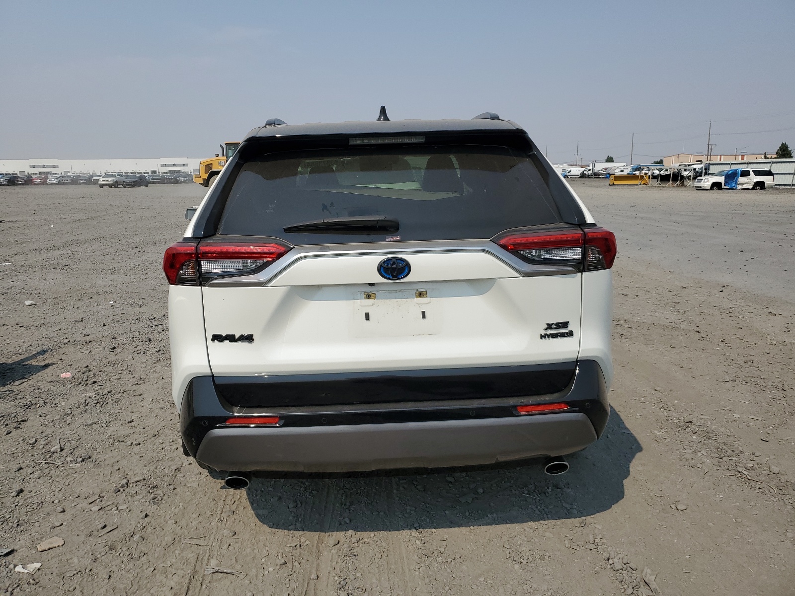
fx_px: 597
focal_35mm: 26
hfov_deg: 67.3
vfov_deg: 53.1
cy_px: 298
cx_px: 398
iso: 50
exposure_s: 1/10000
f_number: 1.5
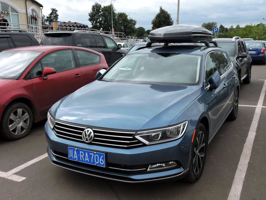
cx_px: 133
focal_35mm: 33
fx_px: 254
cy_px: 100
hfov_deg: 55.4
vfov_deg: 42.9
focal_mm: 5.9
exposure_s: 1/640
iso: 100
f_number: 3.6
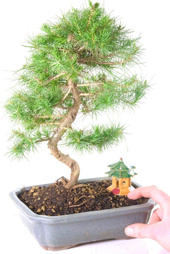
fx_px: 750
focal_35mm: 106
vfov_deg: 19.3
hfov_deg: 12.9
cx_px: 85
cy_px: 127
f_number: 13
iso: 2000
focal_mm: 70.5
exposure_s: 1/13
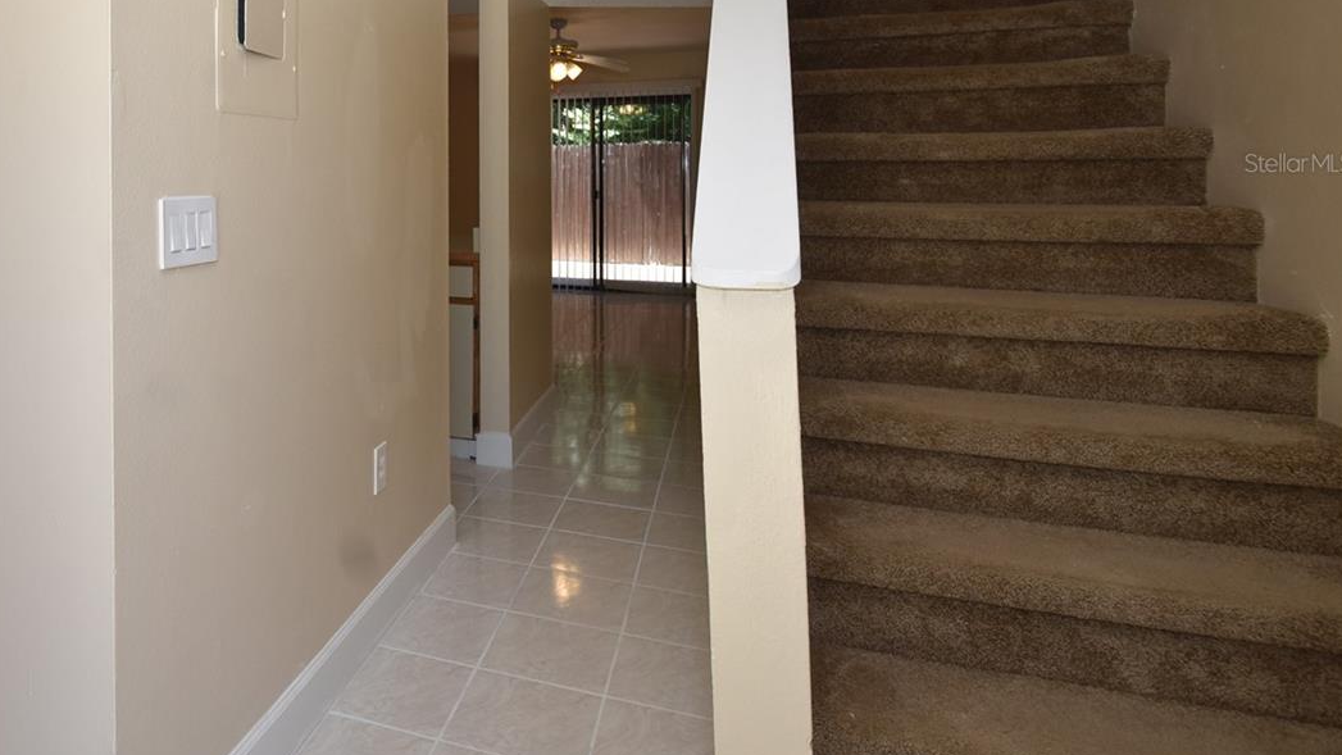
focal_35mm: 24
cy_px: 163
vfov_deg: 45.5
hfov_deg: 71.1
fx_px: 854
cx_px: 333
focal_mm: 10
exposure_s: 1/125
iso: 200
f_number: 5.6
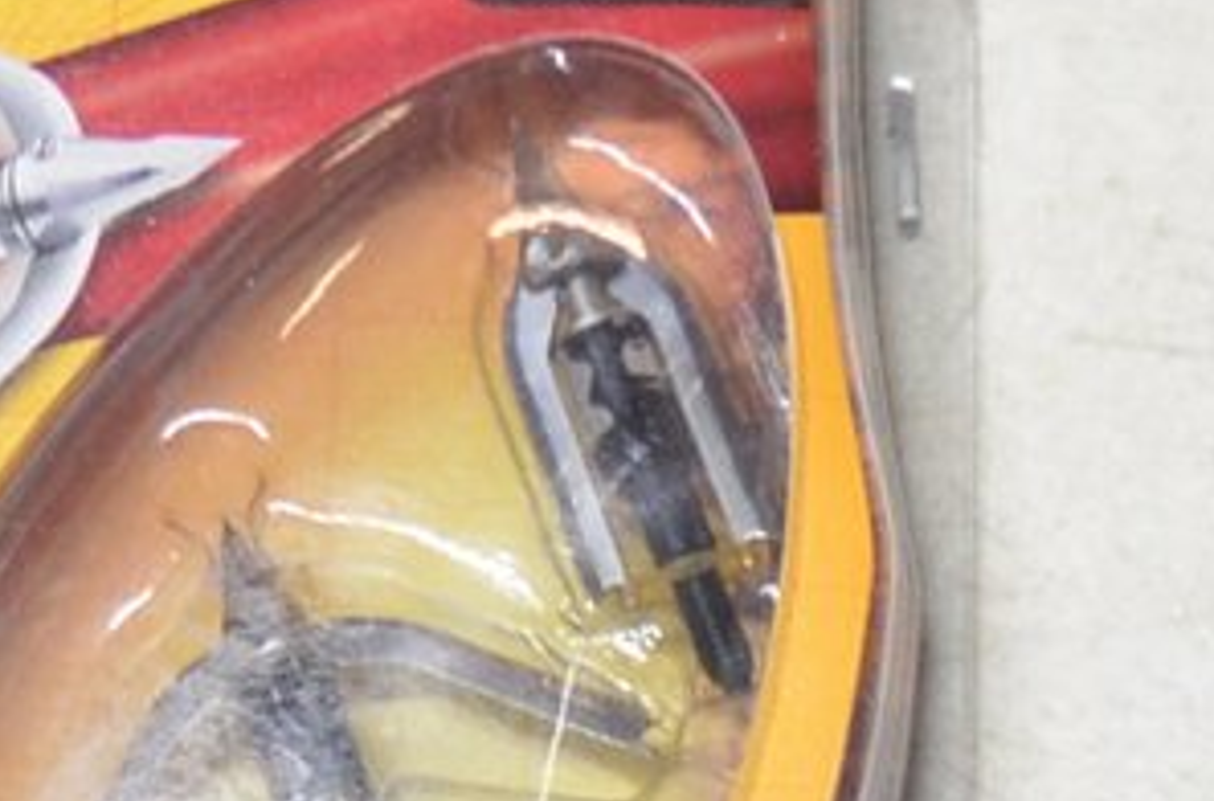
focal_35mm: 208
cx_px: 1467
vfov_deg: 6.6
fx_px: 6992
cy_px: 268
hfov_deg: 9.8
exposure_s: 1/100
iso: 640
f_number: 4.5
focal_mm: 24
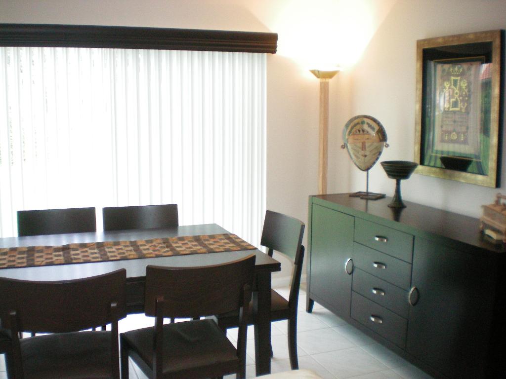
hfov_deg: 49.0
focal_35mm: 38
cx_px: 253
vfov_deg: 37.7
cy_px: 190
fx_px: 555
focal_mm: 6.3
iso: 320
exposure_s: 1/60
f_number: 3.1
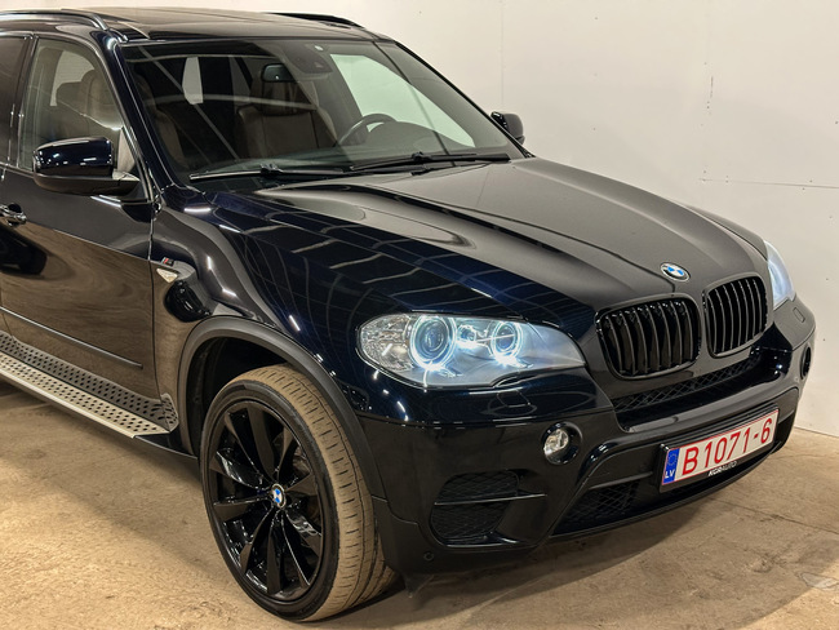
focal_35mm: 48
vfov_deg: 30.3
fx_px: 1164
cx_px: 420
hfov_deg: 39.6
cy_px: 315
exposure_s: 1/32
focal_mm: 6.86
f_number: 1.78
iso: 250
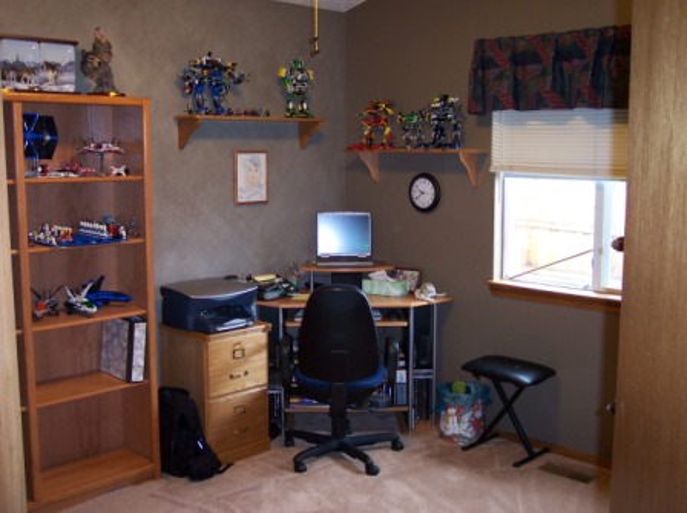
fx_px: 753
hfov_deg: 49.0
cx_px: 344
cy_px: 256
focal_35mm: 38
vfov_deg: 37.7
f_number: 2.8
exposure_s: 1/30
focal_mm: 8
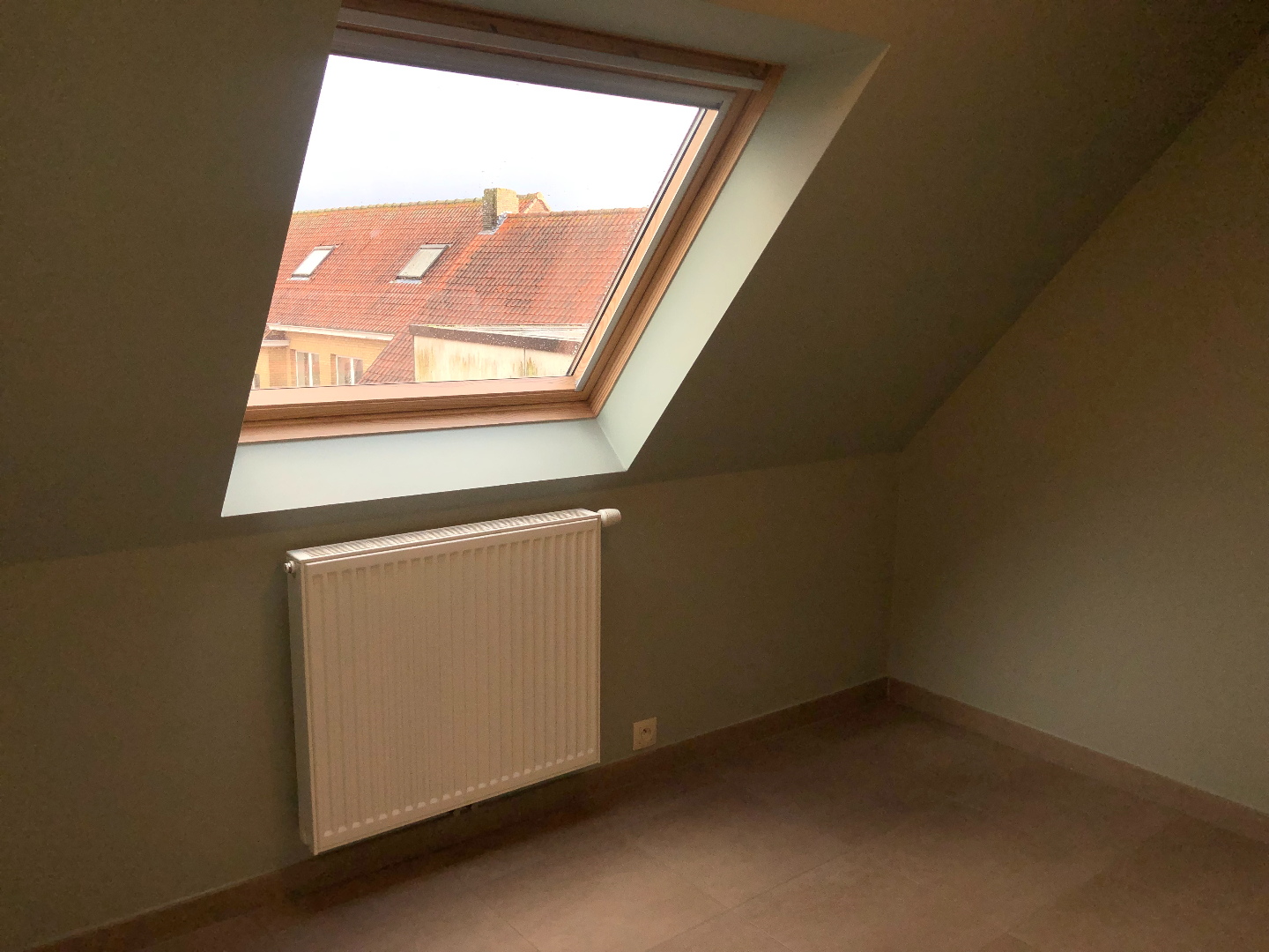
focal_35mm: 28
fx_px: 1026
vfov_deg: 49.7
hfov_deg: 63.4
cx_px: 634
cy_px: 476
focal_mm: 3.99
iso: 20
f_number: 1.8
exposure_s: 1/245
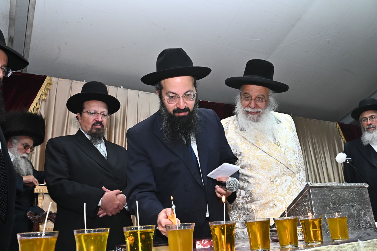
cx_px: 200
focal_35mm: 32
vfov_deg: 41.1
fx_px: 335
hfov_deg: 58.7
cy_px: 123
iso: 2500
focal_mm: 30
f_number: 10
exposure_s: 1/160
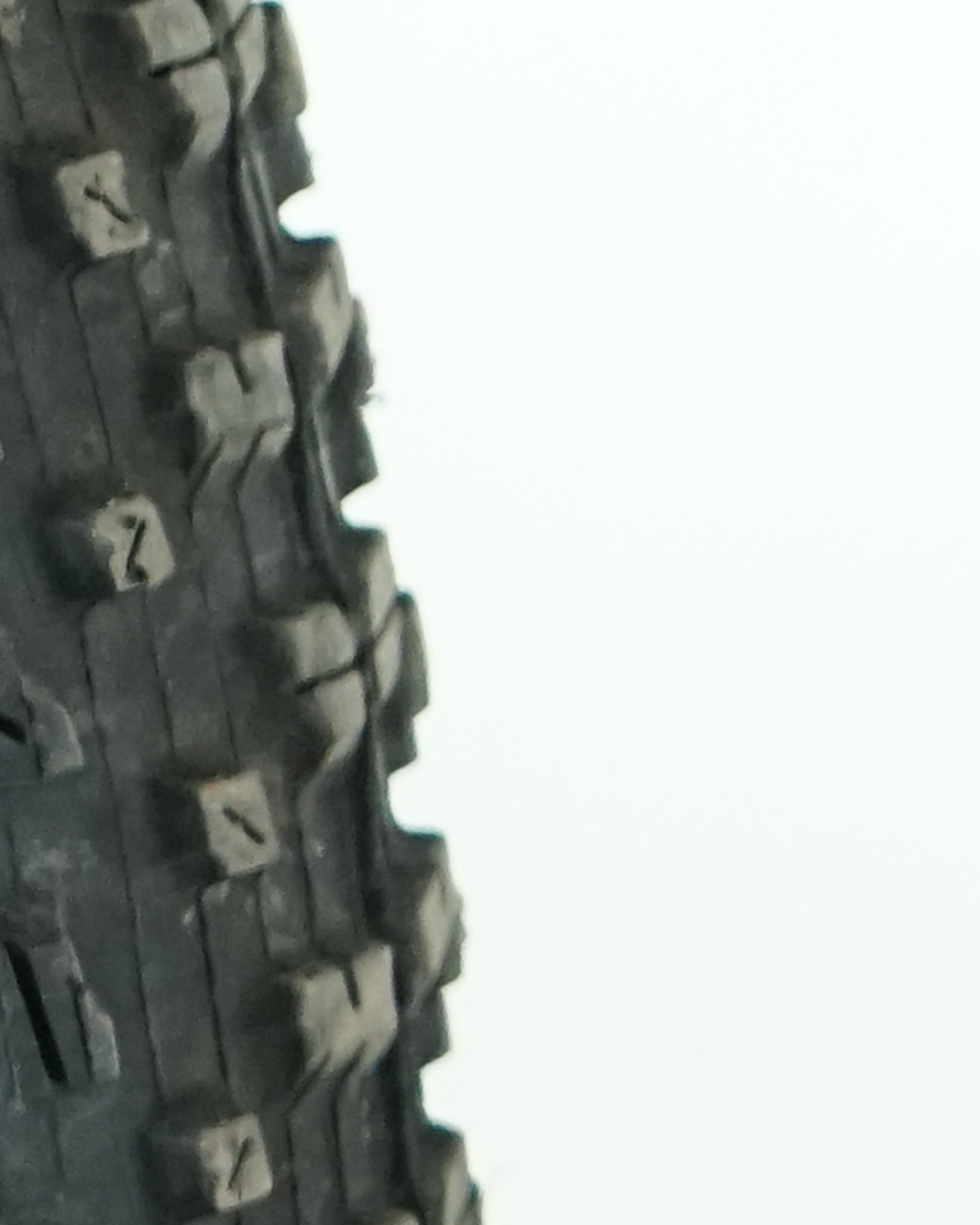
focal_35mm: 265
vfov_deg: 7.0
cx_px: 3902
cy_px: -1513
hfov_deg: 5.2
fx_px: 9604
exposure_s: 1/200
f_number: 4.5
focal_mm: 38
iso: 2500
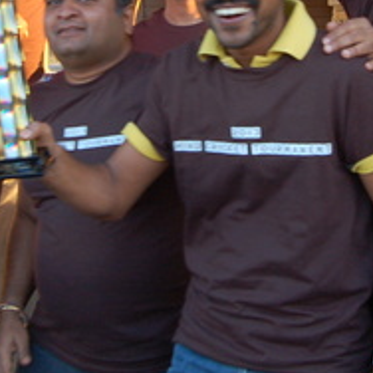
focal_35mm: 88
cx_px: 216
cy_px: 41
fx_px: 1073
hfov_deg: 19.7
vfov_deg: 19.4
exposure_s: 1/30
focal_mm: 18
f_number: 8
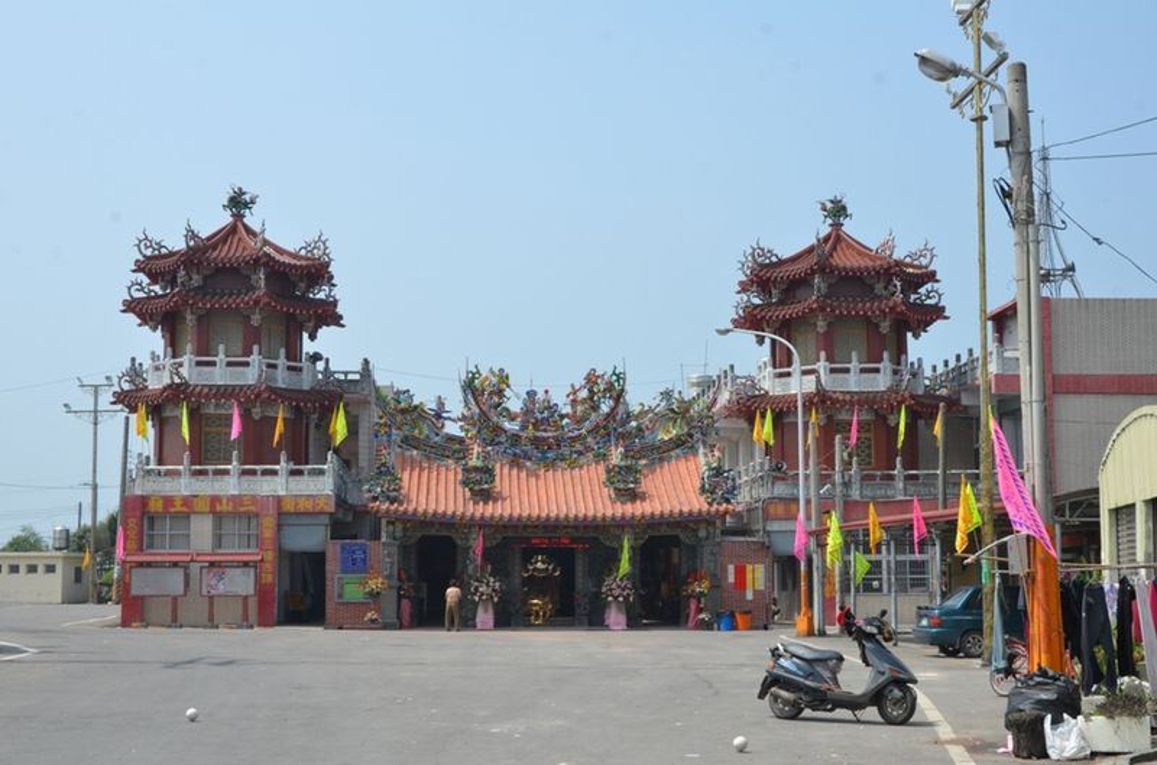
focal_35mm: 52
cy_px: 382
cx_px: 578
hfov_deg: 37.9
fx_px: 1683
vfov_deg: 25.6
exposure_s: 1/640
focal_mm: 35
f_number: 13
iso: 500
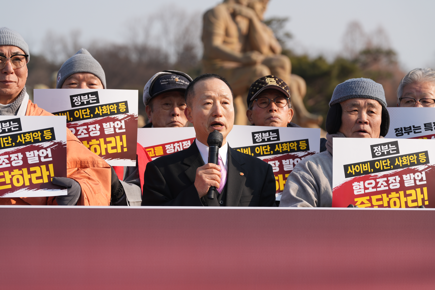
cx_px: 218
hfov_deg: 10.3
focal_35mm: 200
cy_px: 145
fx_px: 2416
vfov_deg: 6.9
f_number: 7.1
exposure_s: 1/250
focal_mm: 200
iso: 100
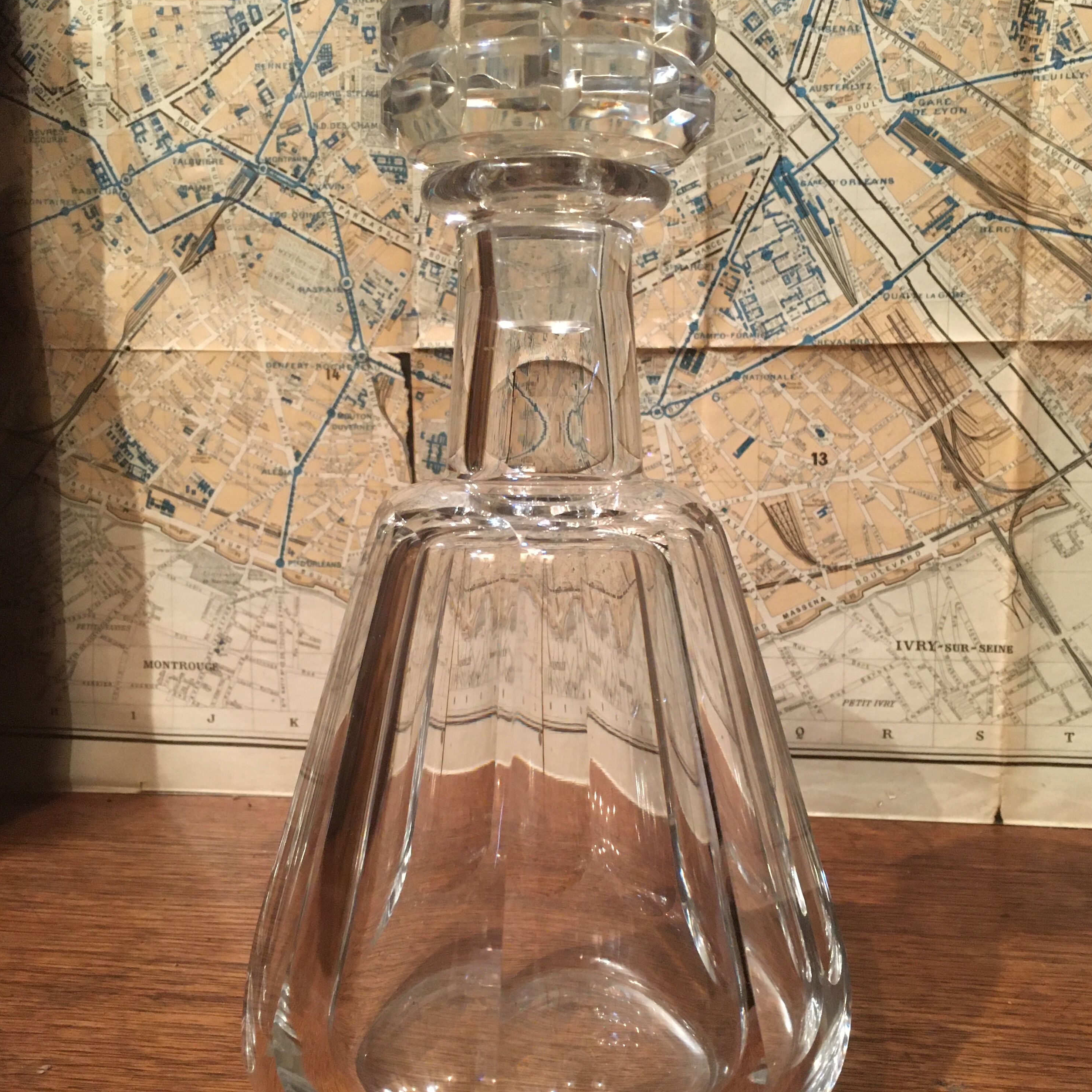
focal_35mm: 35
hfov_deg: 47.2
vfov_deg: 47.2
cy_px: 593
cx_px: 555
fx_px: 1249
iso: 200
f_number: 2.2
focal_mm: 4.15
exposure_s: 1/17
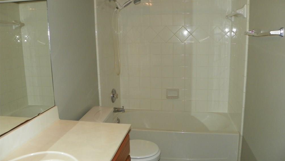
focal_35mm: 29
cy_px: 72
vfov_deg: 40.2
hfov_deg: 66.0
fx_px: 219
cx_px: 145
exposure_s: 1/125
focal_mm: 4.6
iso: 200
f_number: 2.8
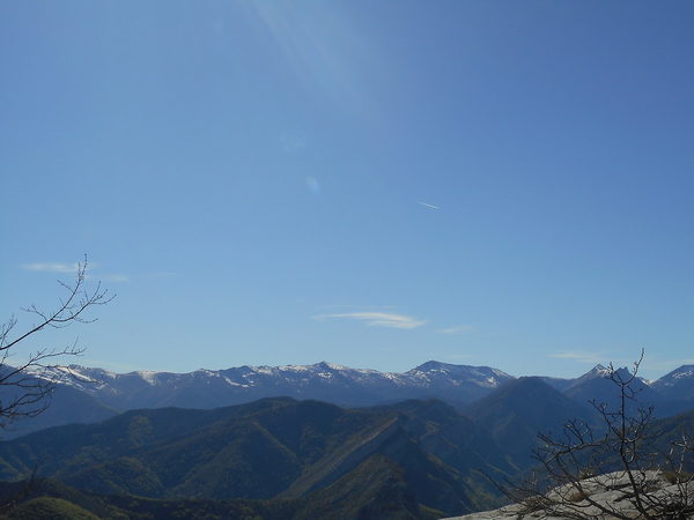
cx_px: 347
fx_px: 1022
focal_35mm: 51
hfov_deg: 37.5
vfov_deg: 28.6
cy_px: 260
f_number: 13.9
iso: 80
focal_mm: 9.1
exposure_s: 1/200
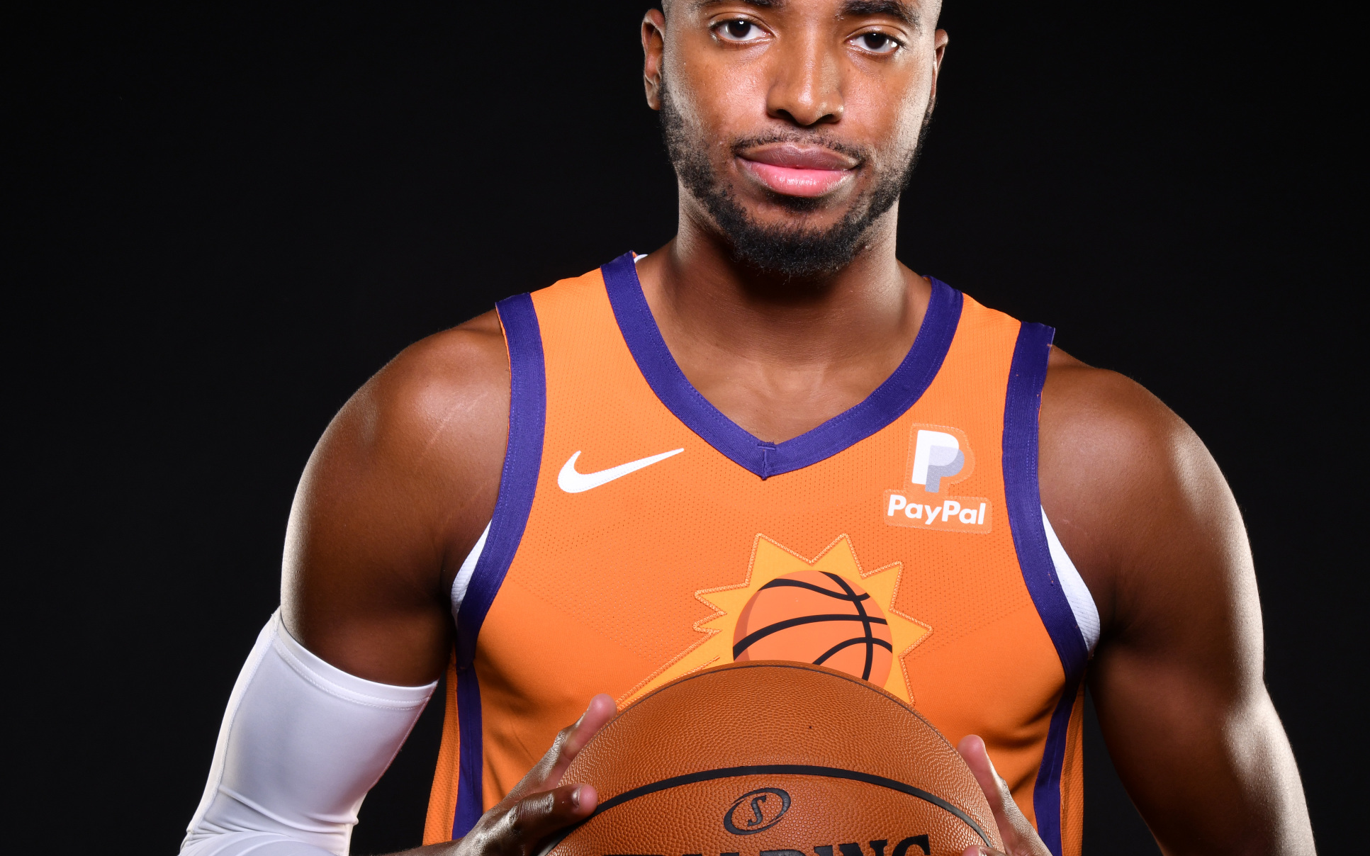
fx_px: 3024
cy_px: 496
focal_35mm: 81
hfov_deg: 25.5
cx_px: 788
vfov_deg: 16.1
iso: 200
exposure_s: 1/200
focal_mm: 48
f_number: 11
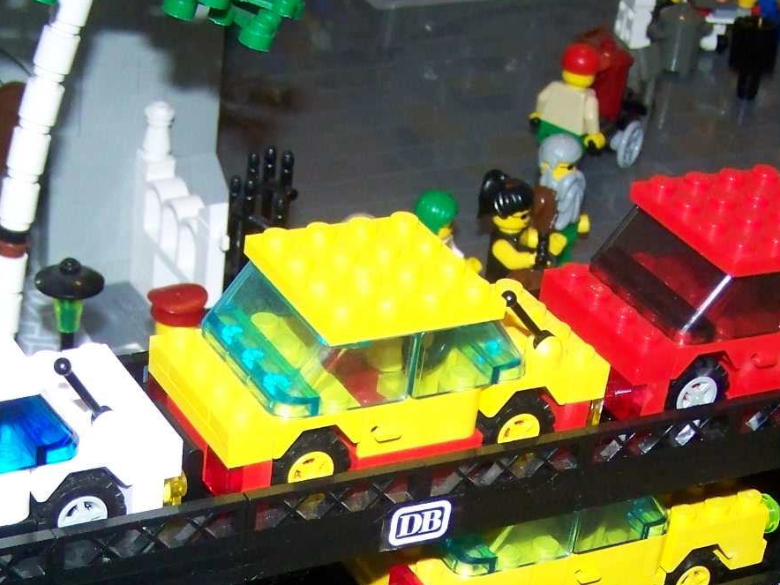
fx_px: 1983
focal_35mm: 88
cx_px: 348
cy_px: 646
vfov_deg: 16.3
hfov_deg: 22.2
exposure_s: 1/30
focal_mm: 6.3
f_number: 2.8
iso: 200
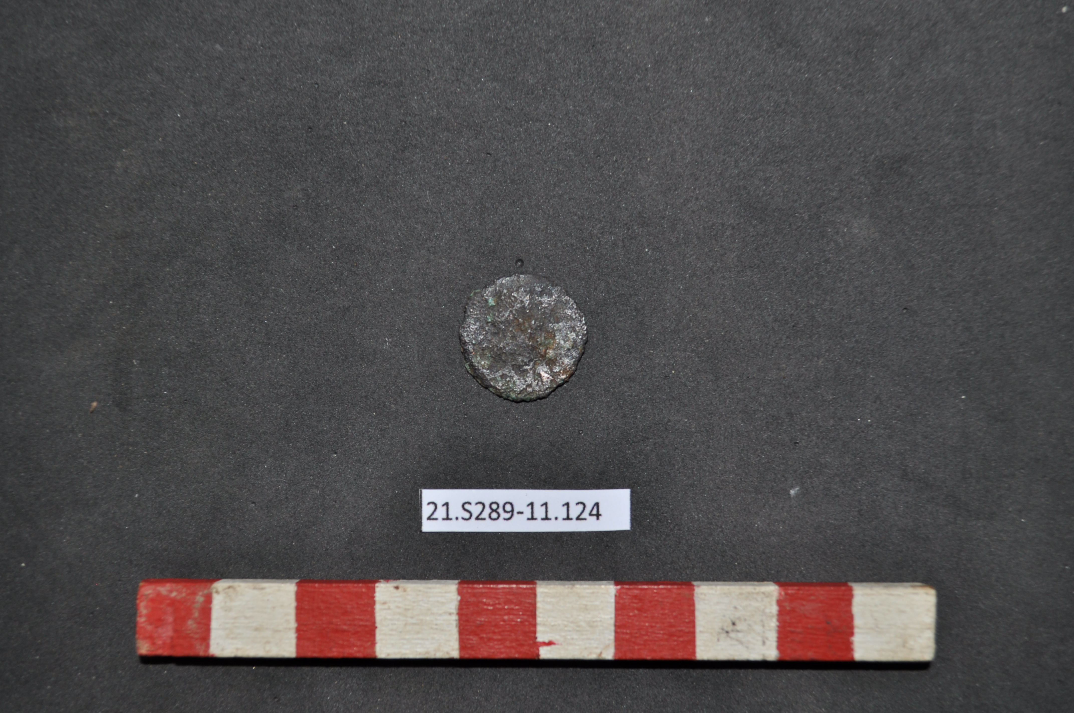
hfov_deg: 41.2
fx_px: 1430
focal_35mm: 48
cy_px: 356
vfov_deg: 28.0
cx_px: 537
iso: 200
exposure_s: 1/125
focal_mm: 32
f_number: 5.6
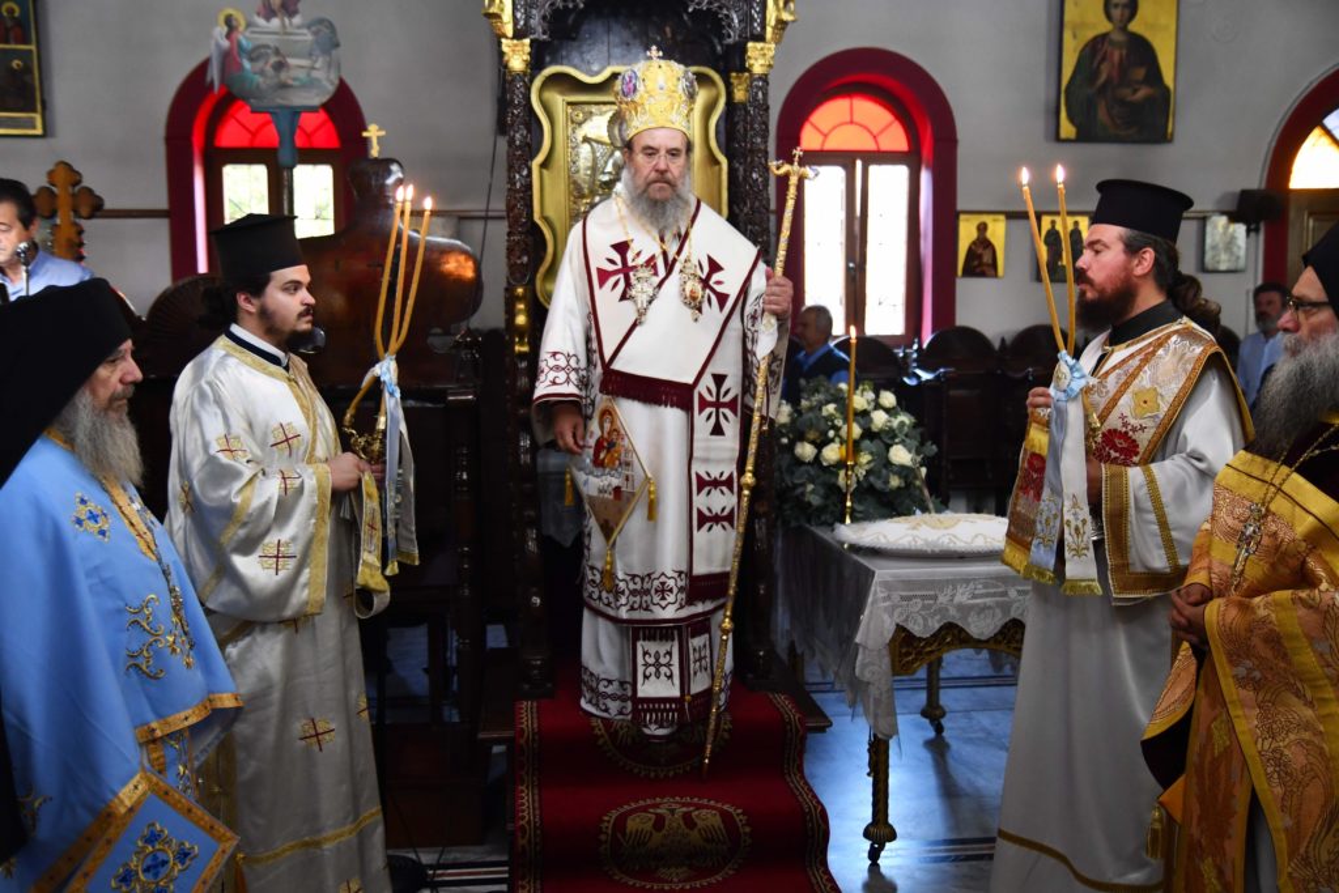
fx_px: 1785
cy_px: 446
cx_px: 670
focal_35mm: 48
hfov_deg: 41.1
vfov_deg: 28.1
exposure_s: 1/125
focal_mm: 32
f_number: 2.8
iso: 1600
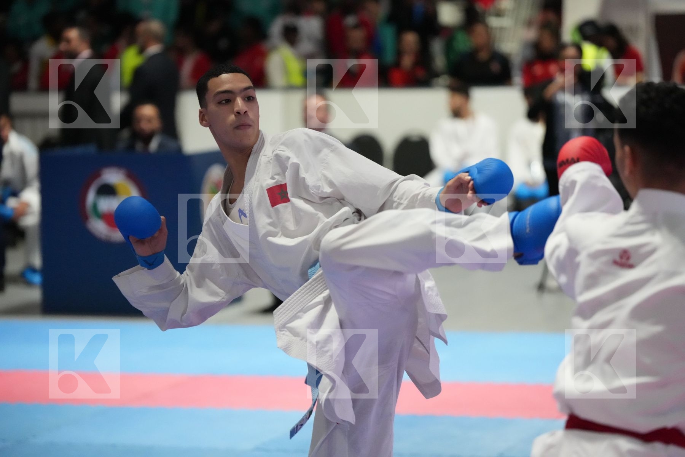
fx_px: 2359
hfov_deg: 16.5
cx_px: 342
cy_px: 228
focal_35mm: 124
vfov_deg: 11.1
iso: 10000
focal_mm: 124
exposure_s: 1/800
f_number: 2.8
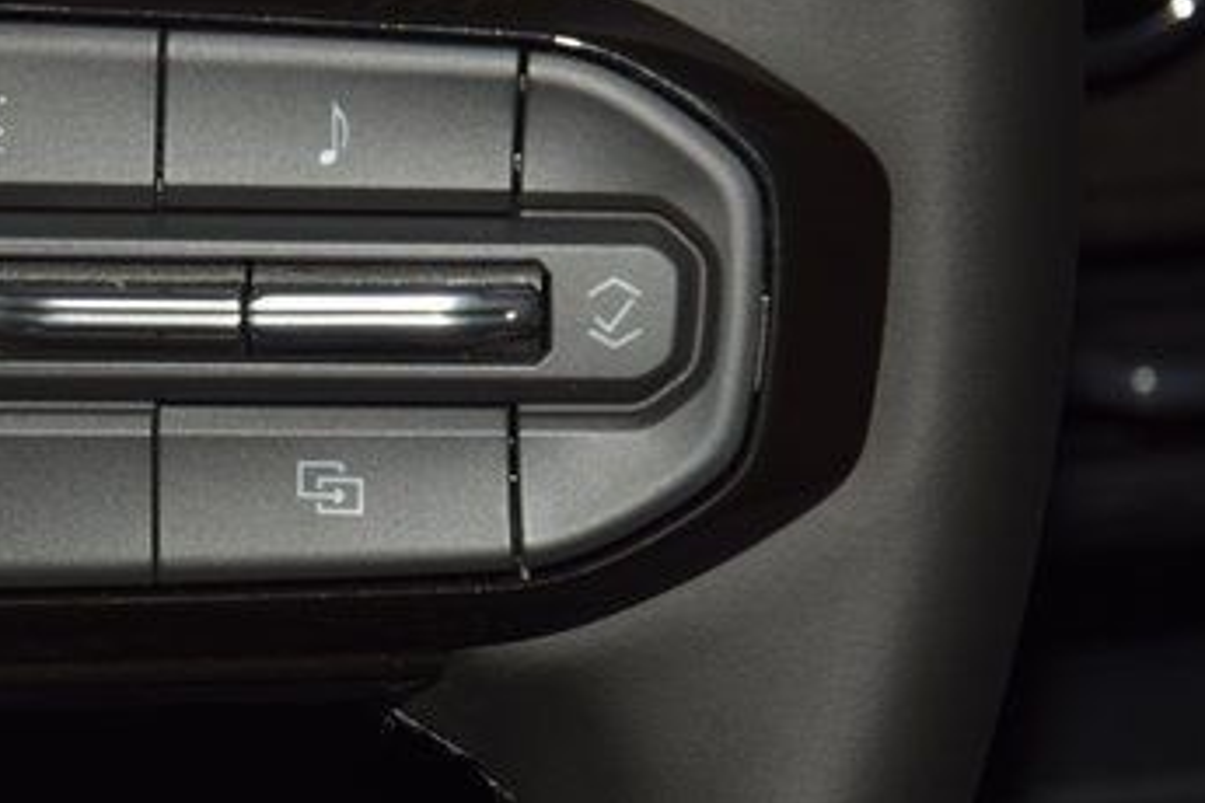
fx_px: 6527
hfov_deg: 10.5
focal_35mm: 195
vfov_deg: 7.0
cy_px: 333
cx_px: 129
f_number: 8
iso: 100
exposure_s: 1/125
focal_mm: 70
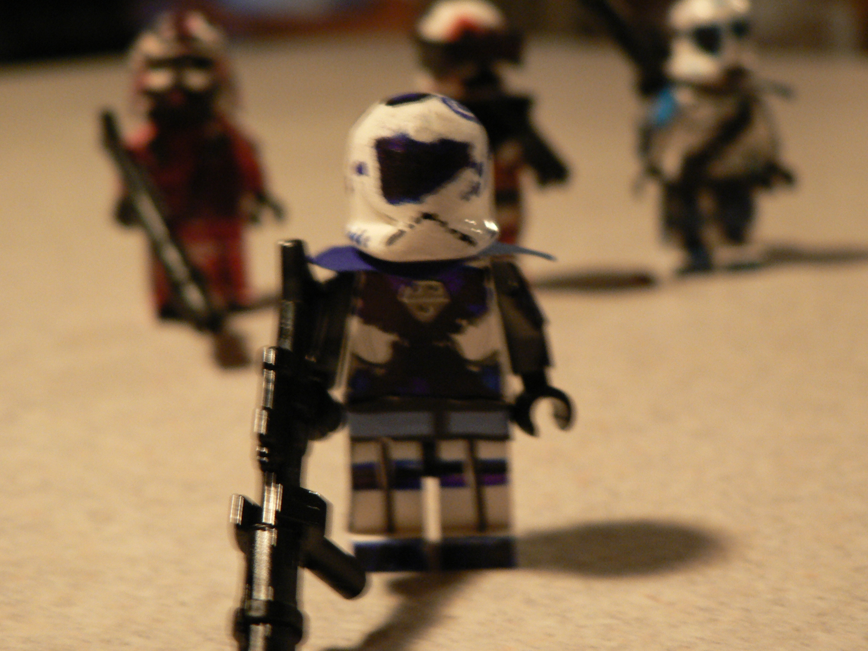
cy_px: 326
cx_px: 434
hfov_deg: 29.4
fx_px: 1655
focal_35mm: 66
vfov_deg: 22.3
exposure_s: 1/4
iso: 200
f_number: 3.2
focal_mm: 11
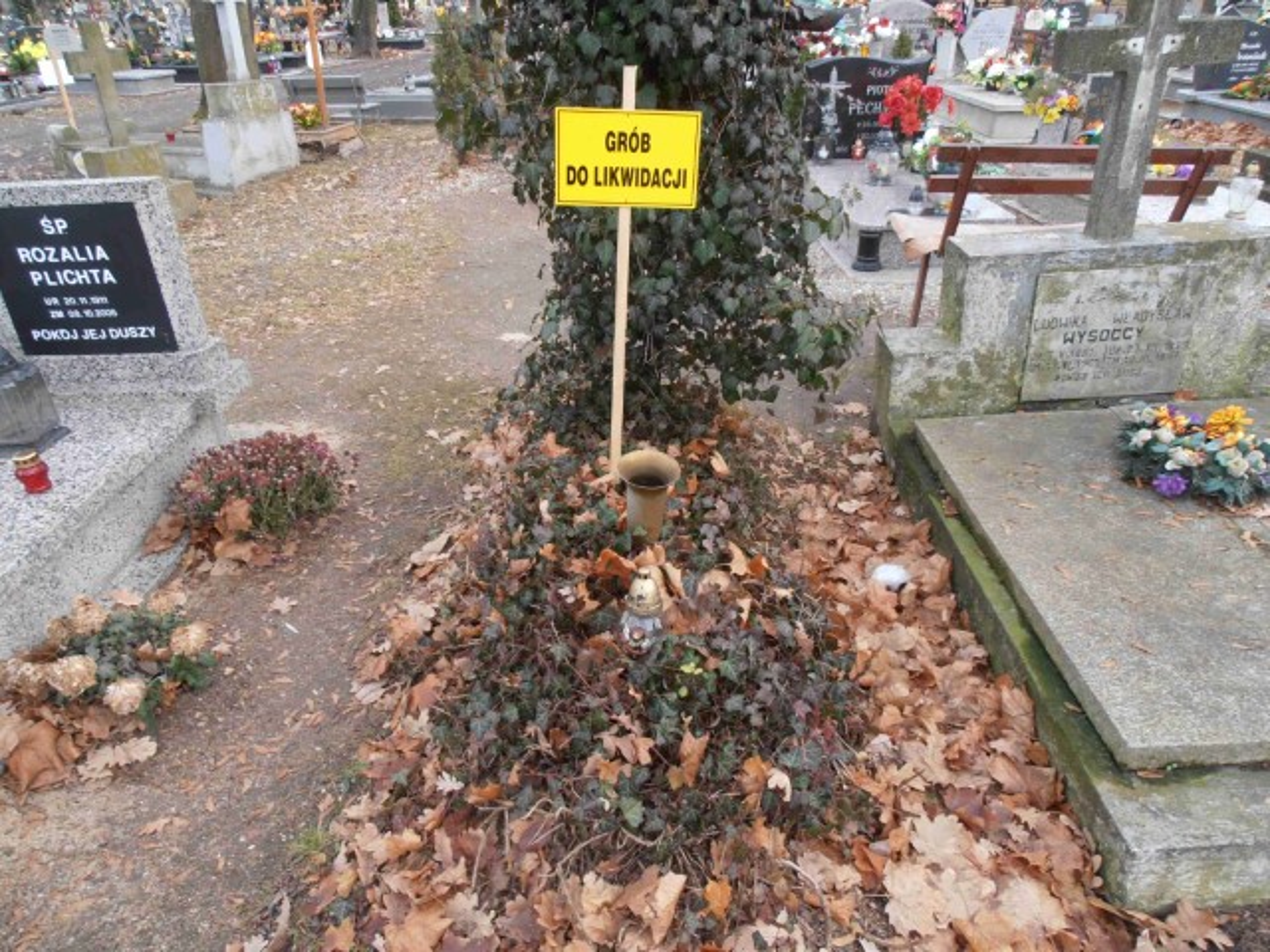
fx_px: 881
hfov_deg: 71.6
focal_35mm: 24
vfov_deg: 56.8
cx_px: 635
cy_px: 476
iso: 80
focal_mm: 4.2
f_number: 3
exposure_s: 1/80
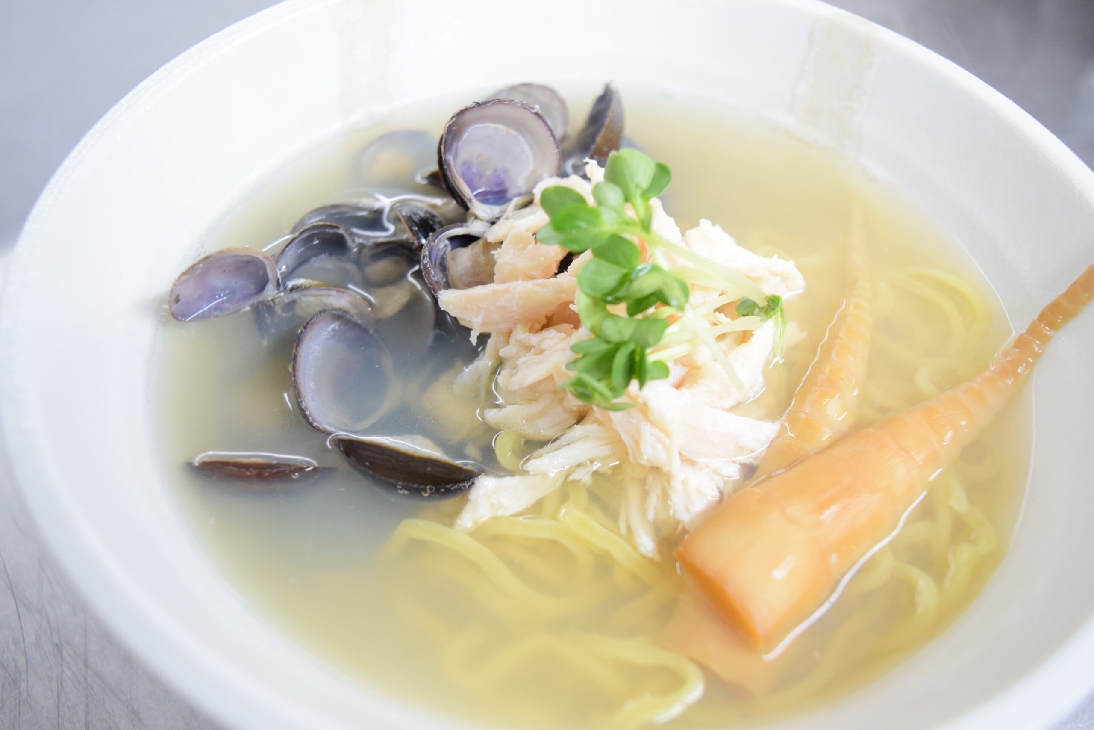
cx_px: 547
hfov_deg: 55.1
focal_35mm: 34
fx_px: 1048
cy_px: 365
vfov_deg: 38.4
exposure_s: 1/60
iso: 1400
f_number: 3.8
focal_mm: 23
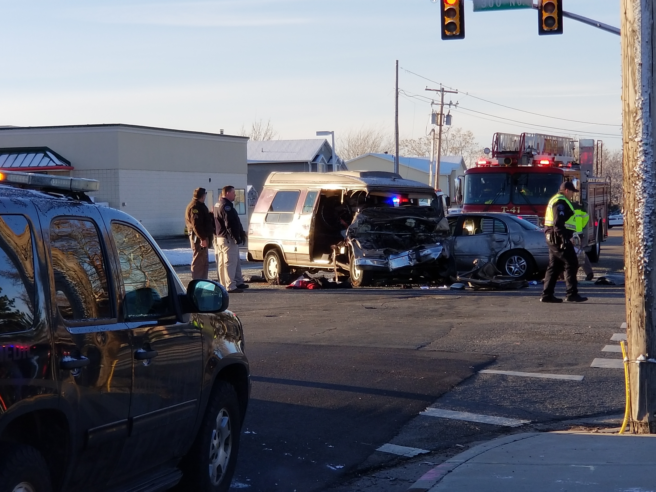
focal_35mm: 52
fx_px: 985
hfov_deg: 36.8
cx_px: 328
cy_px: 246
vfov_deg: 28.0
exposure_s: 1/423
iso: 25
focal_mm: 6
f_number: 2.4
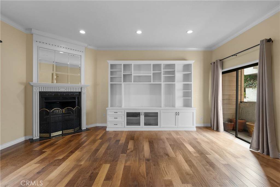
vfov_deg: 73.8
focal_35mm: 16
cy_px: 94
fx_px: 124
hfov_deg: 96.7
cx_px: 140
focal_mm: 16
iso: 2000
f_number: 8
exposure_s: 1/20
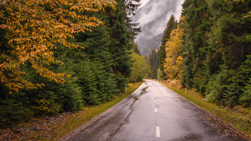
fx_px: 313
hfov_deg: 43.4
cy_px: 53
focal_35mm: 47
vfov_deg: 25.4
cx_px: 155
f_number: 11
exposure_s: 1/60
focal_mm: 23
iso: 320
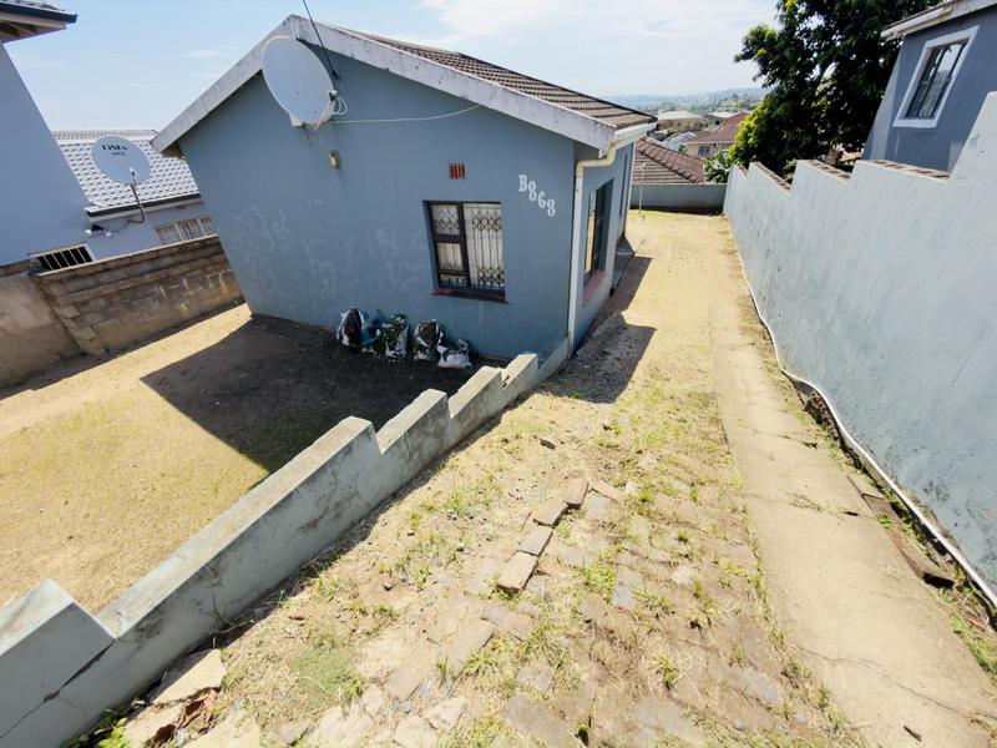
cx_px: 498
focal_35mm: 14
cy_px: 374
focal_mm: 2.22
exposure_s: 1/459
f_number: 2.2
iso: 25
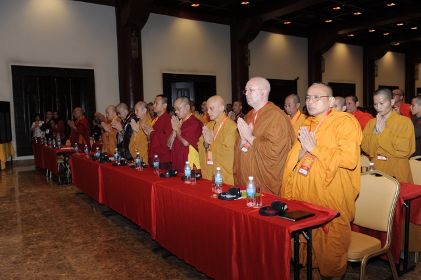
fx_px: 362
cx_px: 210
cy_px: 140
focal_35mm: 31
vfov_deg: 42.2
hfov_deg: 60.3
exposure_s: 1/40
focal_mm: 31
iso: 400
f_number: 5.6
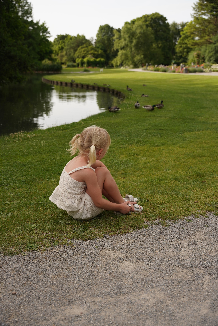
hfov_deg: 35.1
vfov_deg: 50.7
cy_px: 163
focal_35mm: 38
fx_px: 345
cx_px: 109
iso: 250
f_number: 4.5
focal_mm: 38
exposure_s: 1/400
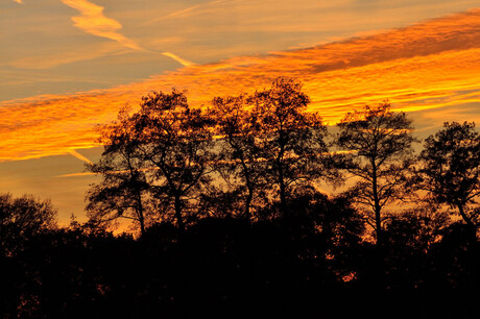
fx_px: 2698
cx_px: 240
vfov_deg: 6.8
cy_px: 160
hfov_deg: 10.2
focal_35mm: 202
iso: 800
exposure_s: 1/400
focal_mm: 135
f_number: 10
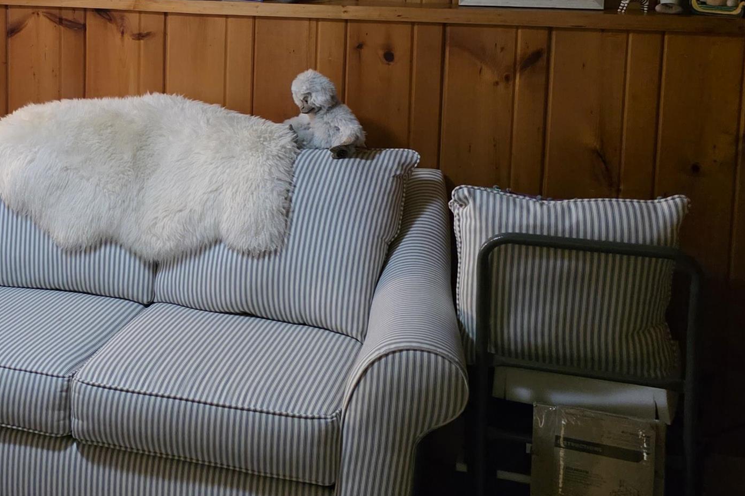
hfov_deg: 36.3
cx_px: 154
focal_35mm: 53
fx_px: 1096
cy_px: 49
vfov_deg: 24.8
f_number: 1.7
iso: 2000
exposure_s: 1/120
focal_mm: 6.3
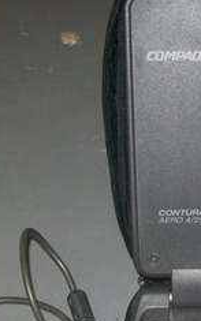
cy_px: 283
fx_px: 858
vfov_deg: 20.8
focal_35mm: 98
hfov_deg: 13.1
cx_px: 226
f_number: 2.7
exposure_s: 1/60
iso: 64
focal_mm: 6.1
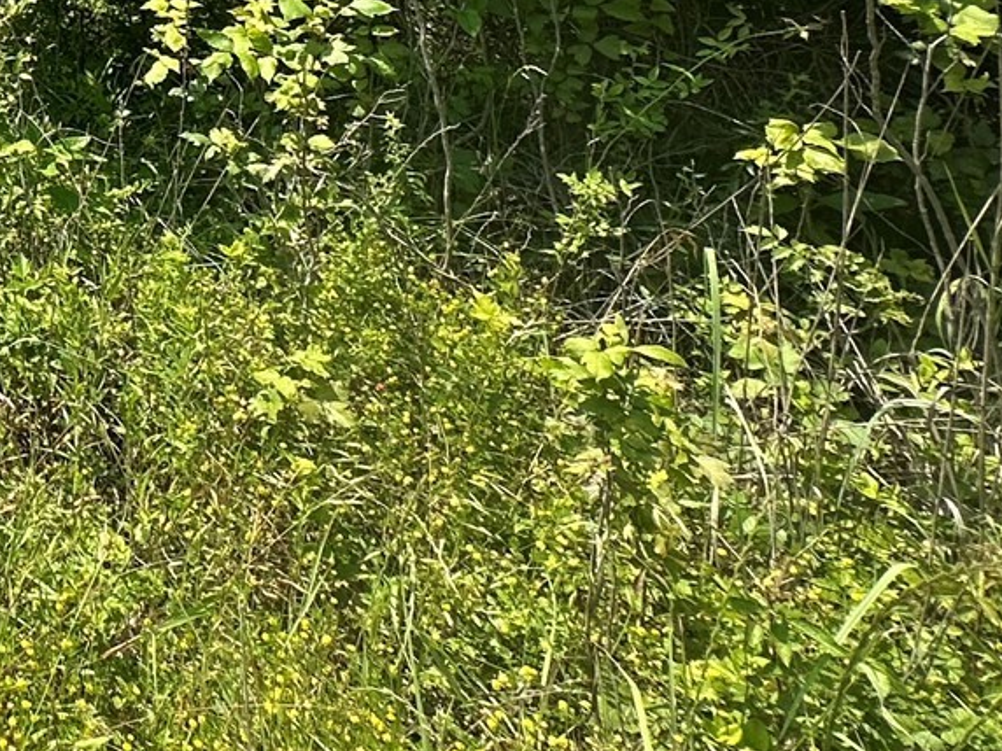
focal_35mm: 47
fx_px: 1360
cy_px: -198
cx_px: -580
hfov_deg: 26.2
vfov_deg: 26.6
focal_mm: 2.22
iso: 40
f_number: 2.2
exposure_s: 1/666
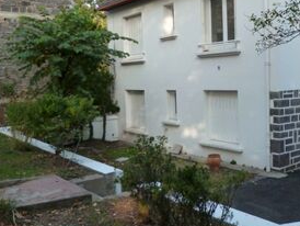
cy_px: 98
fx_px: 364
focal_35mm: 42
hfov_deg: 44.1
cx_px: 201
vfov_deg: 34.3
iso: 160
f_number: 2.5
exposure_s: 1/320
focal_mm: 4.3
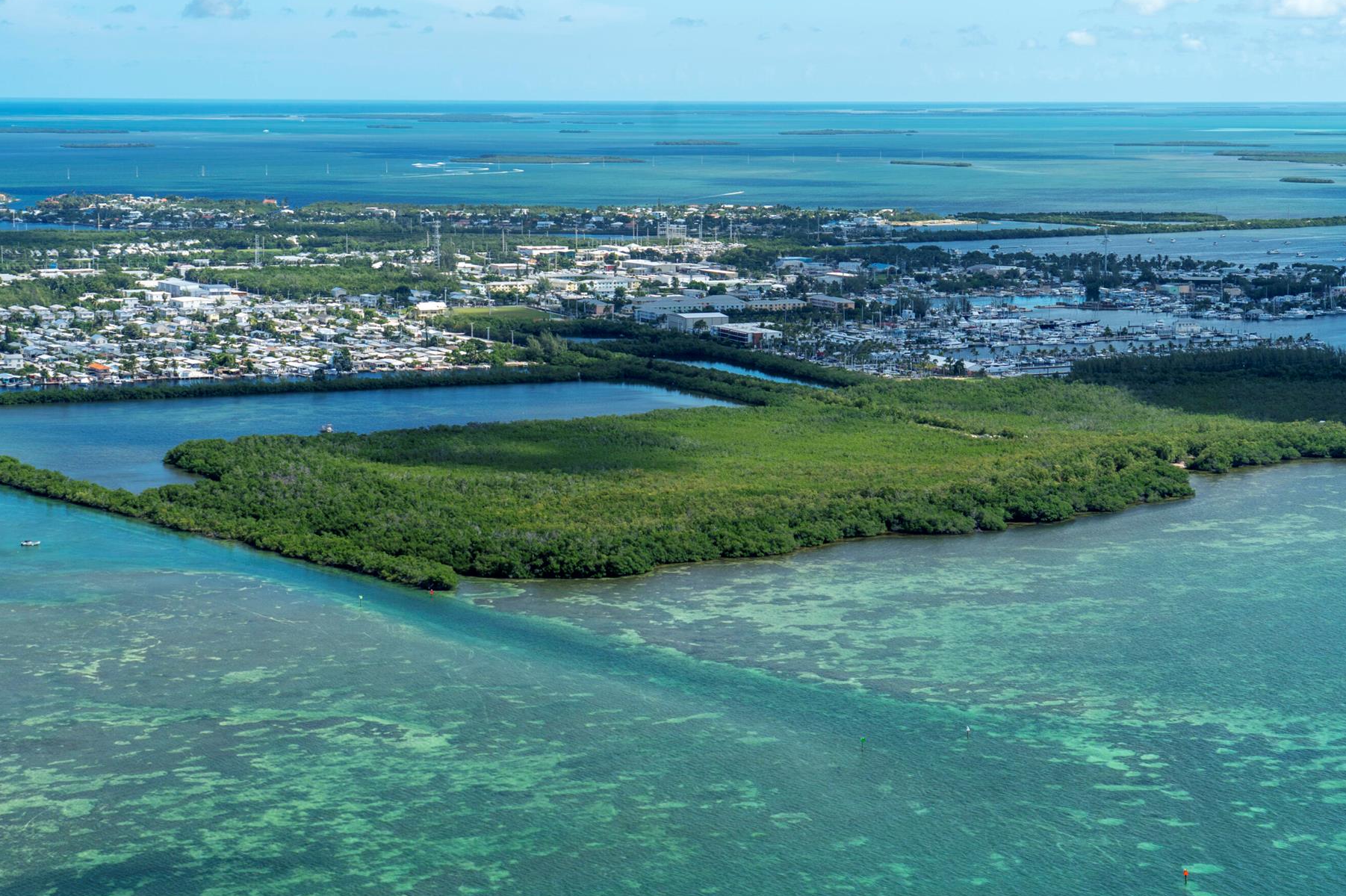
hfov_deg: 27.0
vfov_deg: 18.2
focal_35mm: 75
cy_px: 393
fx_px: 2803
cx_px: 669
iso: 320
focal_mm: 66
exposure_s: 1/500
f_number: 5.6
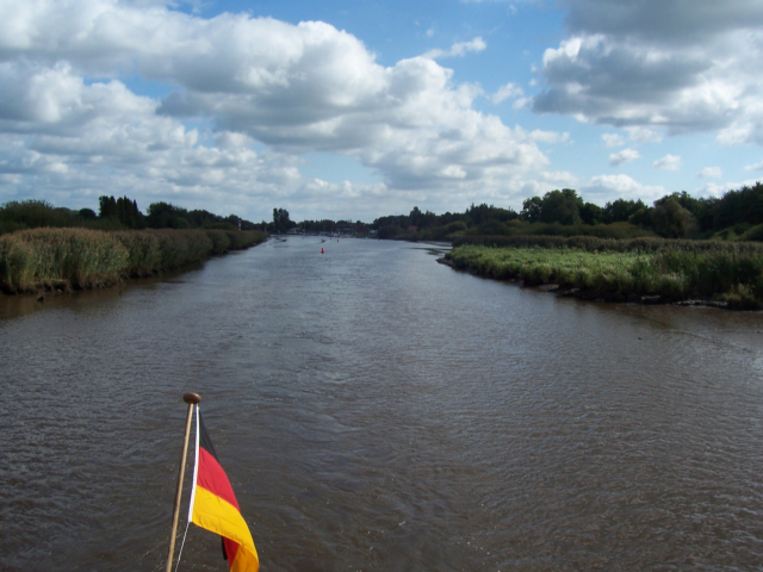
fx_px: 749
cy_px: 286
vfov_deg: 41.8
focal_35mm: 34
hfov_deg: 54.0
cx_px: 382
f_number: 5.6
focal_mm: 5.6
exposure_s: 1/750
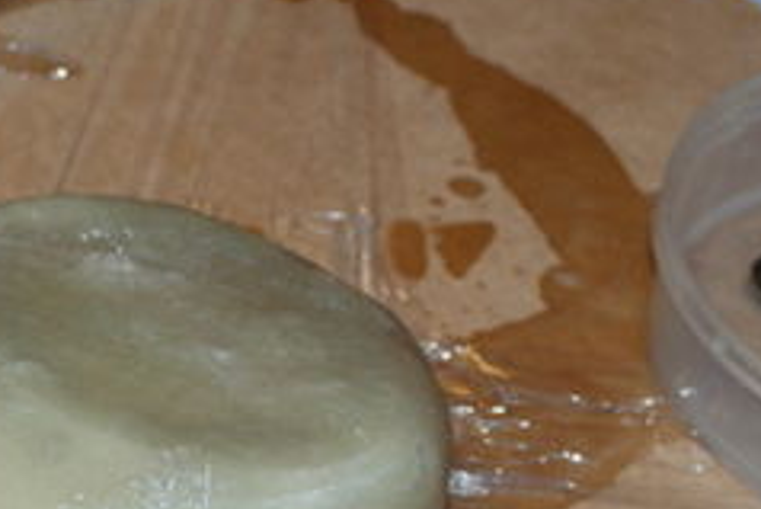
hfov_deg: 14.2
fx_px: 2990
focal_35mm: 141
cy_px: 637
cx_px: -45
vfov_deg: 9.6
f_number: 5.6
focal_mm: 35
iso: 400
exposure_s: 1/60
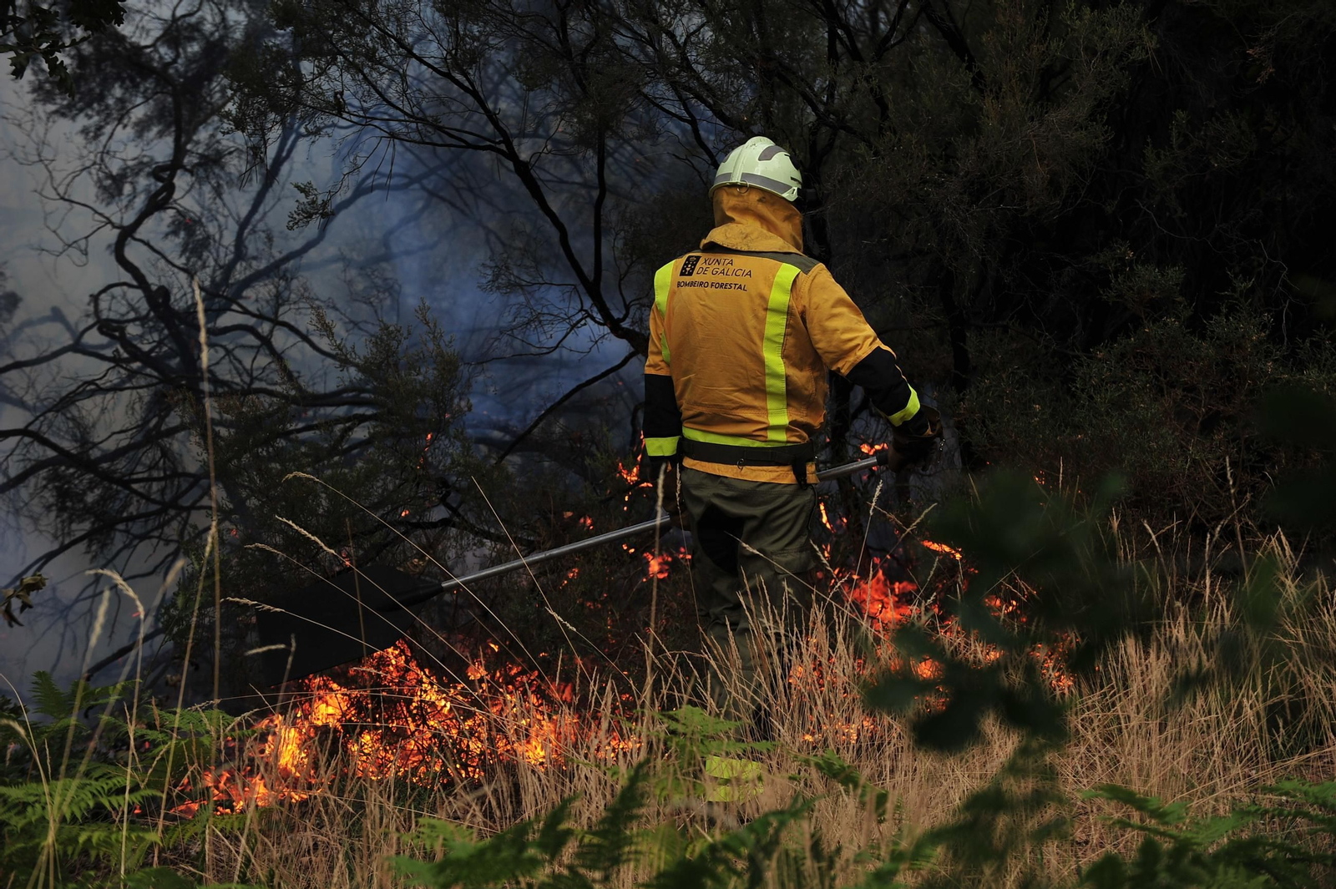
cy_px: 444
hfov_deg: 12.8
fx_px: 5934
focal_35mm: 160
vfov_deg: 8.6
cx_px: 668
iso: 160
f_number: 6.3
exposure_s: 1/400
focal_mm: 160
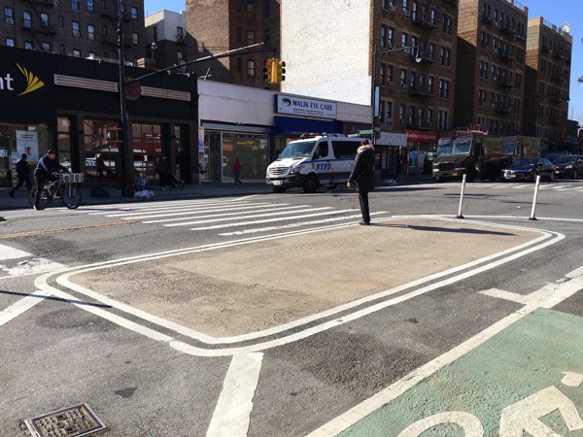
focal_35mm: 29
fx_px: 488
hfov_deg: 61.7
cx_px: 292
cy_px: 218
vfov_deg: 48.2
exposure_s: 1/1479
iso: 25
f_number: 2.2
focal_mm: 4.15
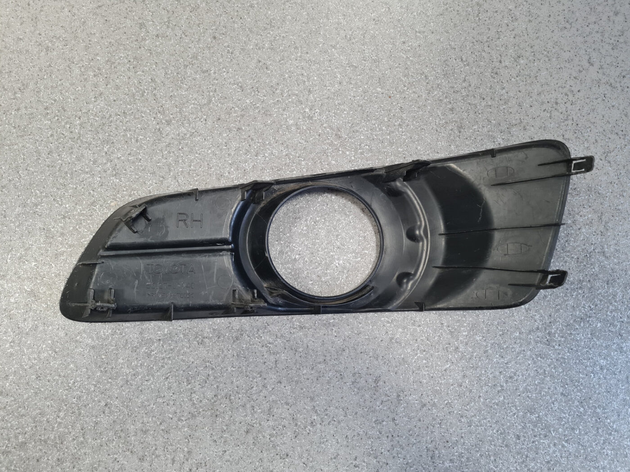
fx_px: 473
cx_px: 315
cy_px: 236
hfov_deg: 67.3
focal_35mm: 26
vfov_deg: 53.1
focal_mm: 5.4
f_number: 1.8
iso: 200
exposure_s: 1/50
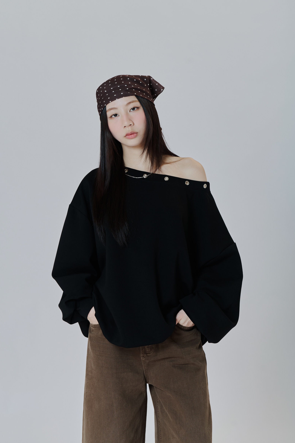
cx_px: 149
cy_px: 217
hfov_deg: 14.7
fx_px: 1143
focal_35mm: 93
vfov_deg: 21.9
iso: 400
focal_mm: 90
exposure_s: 1/200
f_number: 5.6
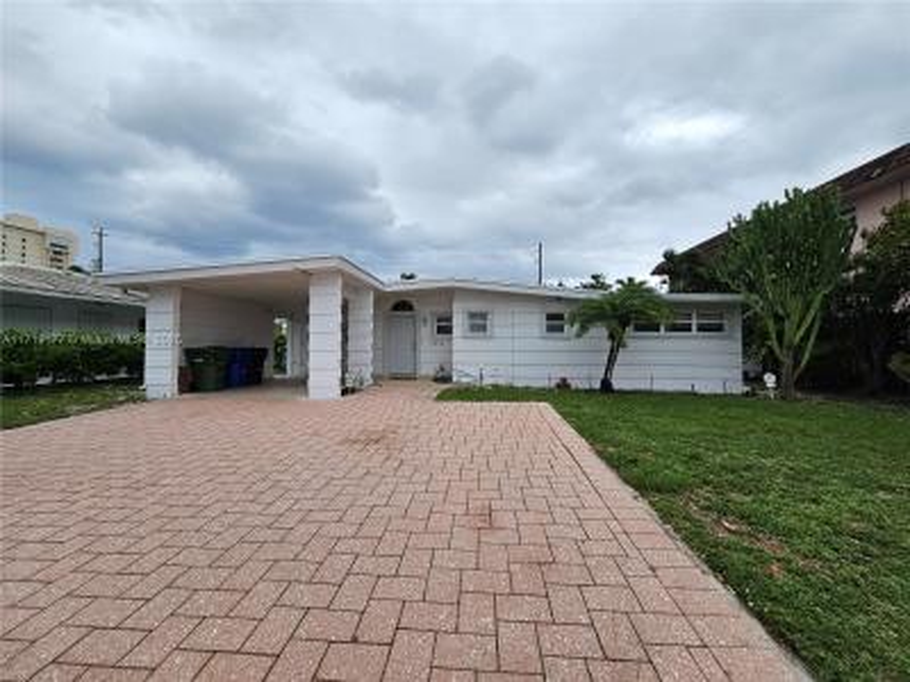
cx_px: 455
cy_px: 341
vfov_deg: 89.9
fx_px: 342
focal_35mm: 13
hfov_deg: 106.2
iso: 50
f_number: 2.2
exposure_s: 1/1142
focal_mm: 2.2
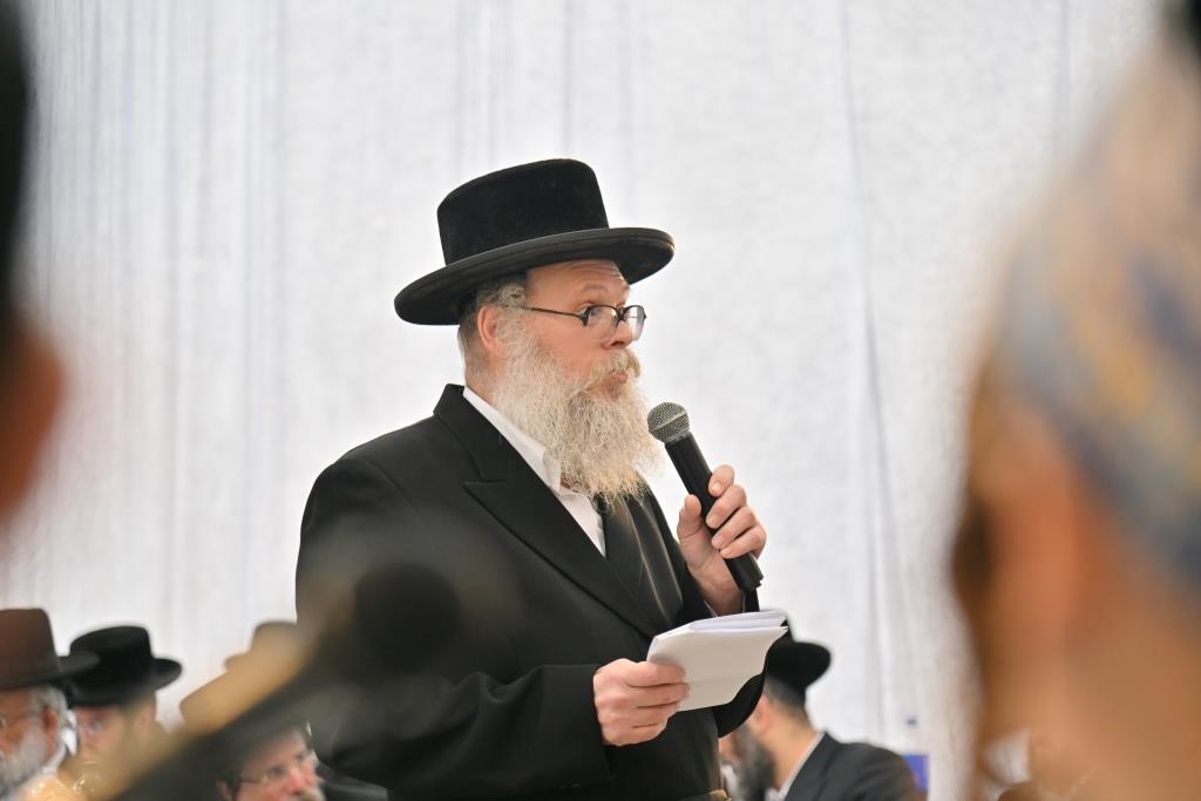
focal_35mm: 120
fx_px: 4004
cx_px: 600
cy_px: 400
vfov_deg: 11.4
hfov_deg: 17.1
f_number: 4
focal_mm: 120
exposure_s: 1/160
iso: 400
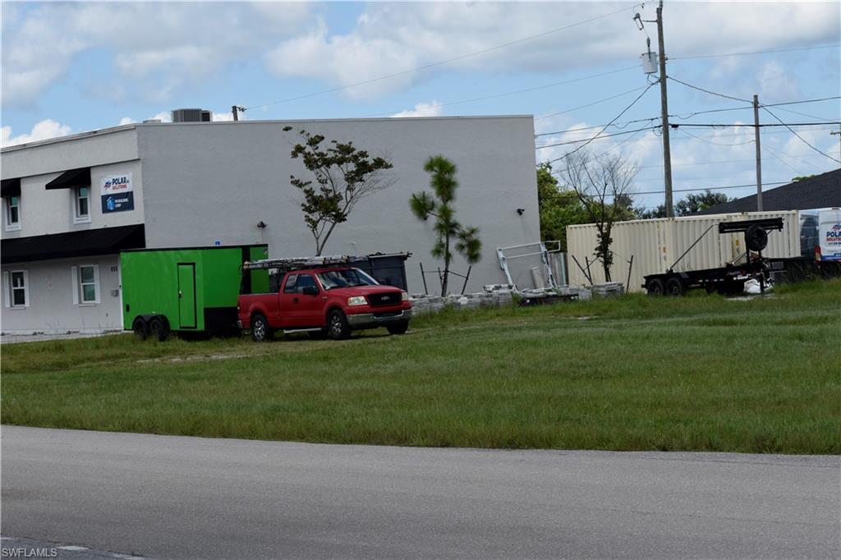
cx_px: 420
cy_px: 280
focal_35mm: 105
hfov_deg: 19.5
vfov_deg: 13.0
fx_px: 2452
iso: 160
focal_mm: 70
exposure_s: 1/500
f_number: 8
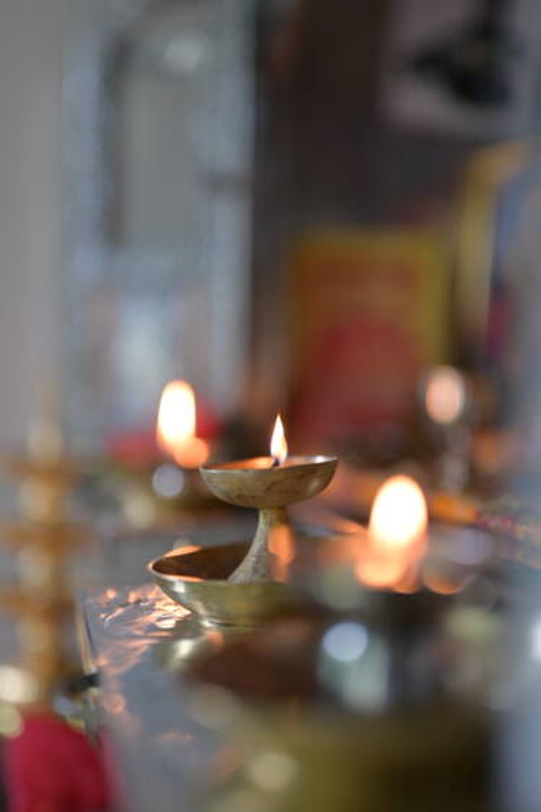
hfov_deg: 27.0
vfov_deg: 39.6
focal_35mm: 50
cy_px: 406
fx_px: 1128
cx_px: 270
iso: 200
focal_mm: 50
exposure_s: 1/80
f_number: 1.8
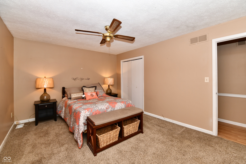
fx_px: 96
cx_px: 123
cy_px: 82
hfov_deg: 104.3
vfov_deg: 81.2
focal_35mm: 14
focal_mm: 14
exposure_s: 1/60
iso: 640
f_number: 6.3
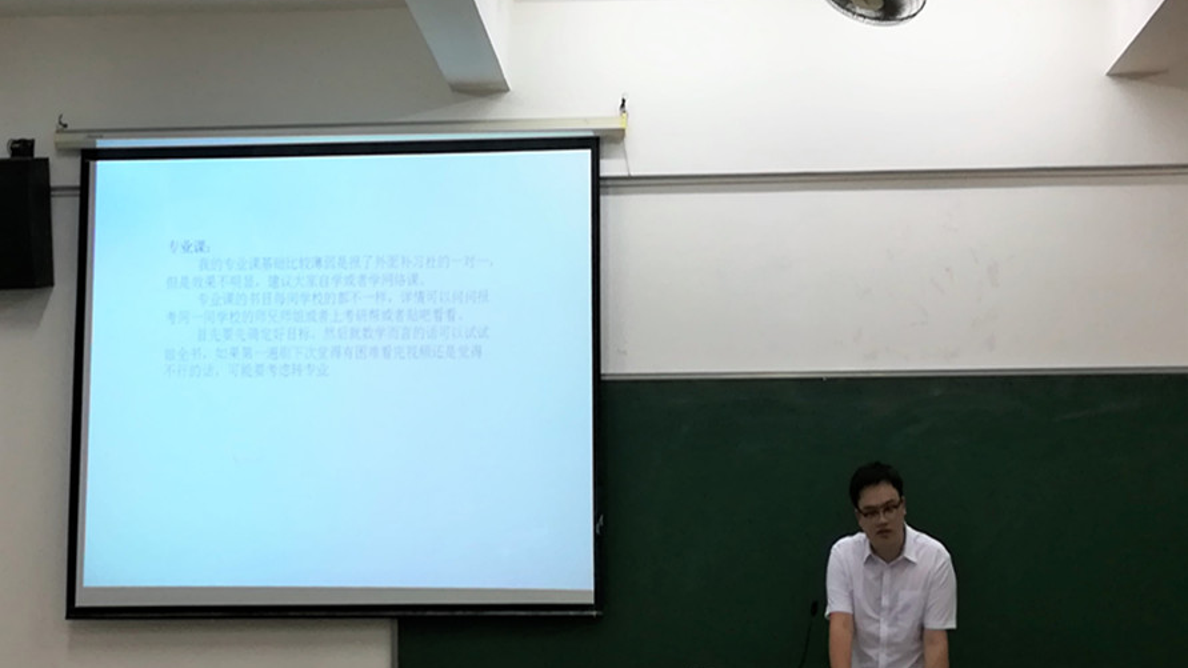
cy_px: 334
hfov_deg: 37.9
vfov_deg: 21.8
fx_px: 1732
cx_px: 589
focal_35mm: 55
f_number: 2.2
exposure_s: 1/33.3
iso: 100
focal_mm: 3.83
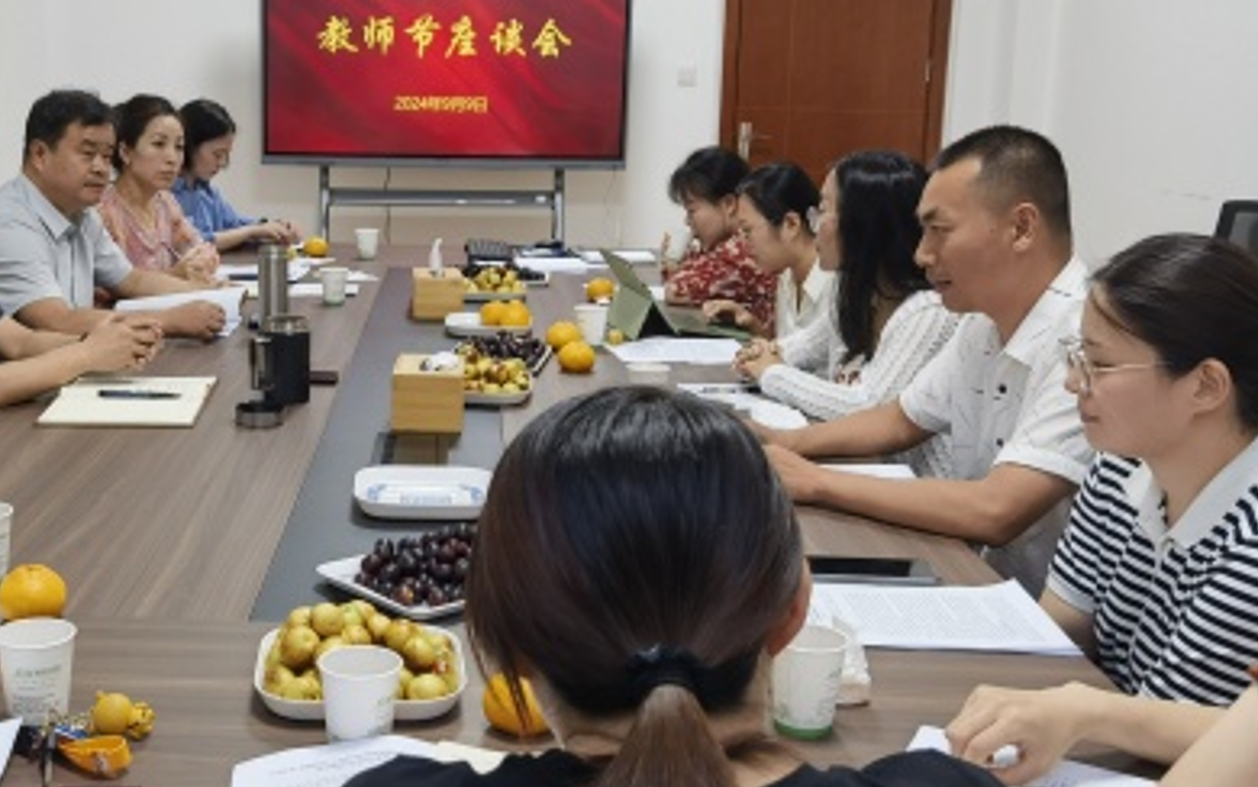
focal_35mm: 44
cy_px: 335
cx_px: 406
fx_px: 1509
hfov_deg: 44.5
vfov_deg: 29.2
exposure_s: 1/50
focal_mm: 6.67
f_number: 1.9
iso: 100
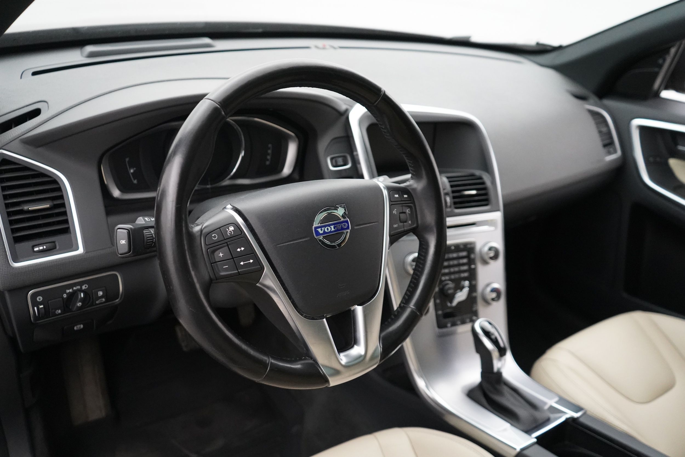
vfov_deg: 45.0
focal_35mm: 29
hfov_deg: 63.7
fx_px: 552
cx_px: 342
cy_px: 228
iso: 10000
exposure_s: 1/160
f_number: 3.5
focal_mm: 29
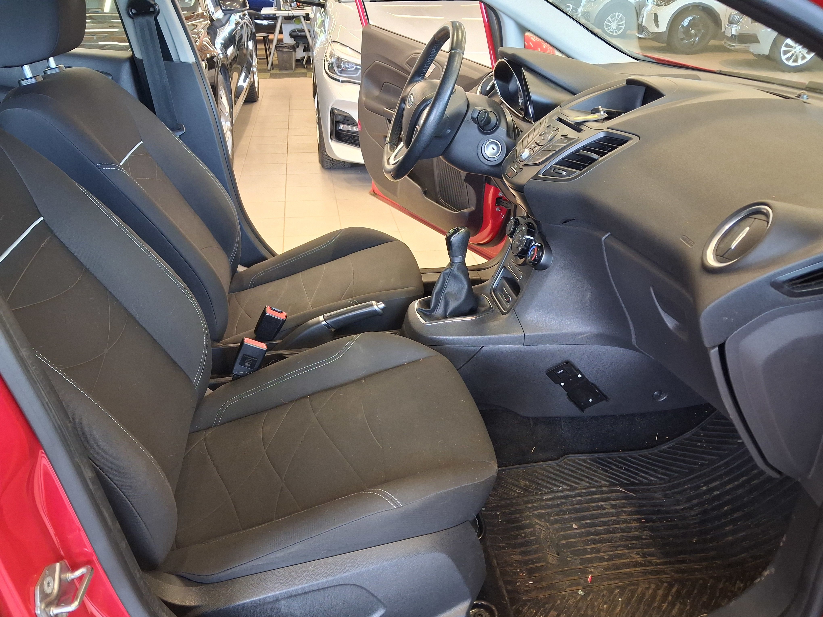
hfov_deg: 65.3
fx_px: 642
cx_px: 412
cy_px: 308
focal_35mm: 27
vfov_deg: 51.4
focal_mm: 4
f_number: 1.8
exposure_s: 1/50
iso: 400
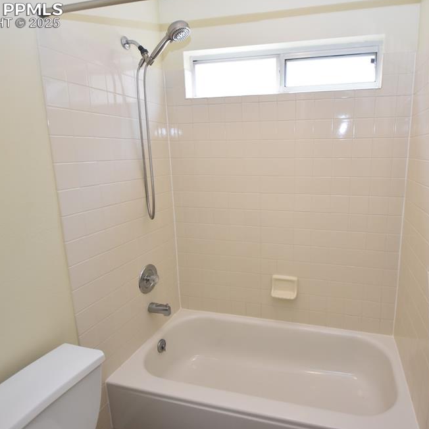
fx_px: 280
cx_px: 268
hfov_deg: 73.6
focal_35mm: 20
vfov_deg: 74.8
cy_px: 216
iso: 560
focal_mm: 10
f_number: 3.5
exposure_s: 1/250
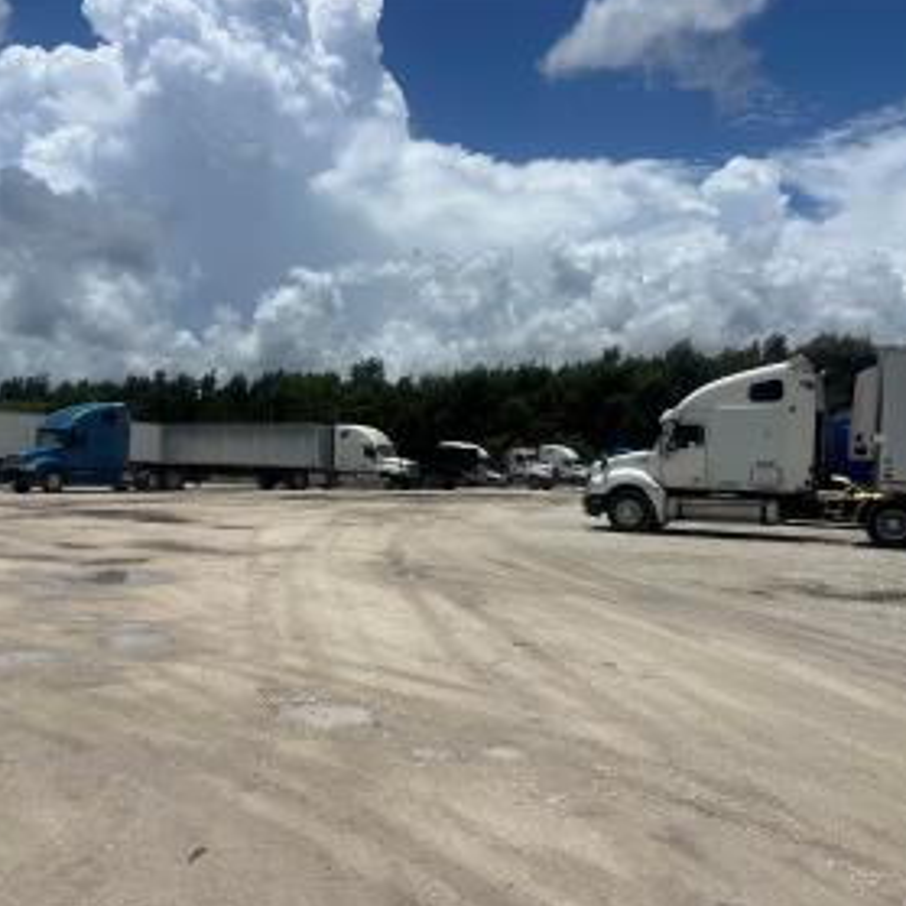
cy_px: 474
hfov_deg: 48.9
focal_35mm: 33
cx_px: 305
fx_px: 977
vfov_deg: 49.7
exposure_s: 1/14286
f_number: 1.5
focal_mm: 5.7
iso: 50
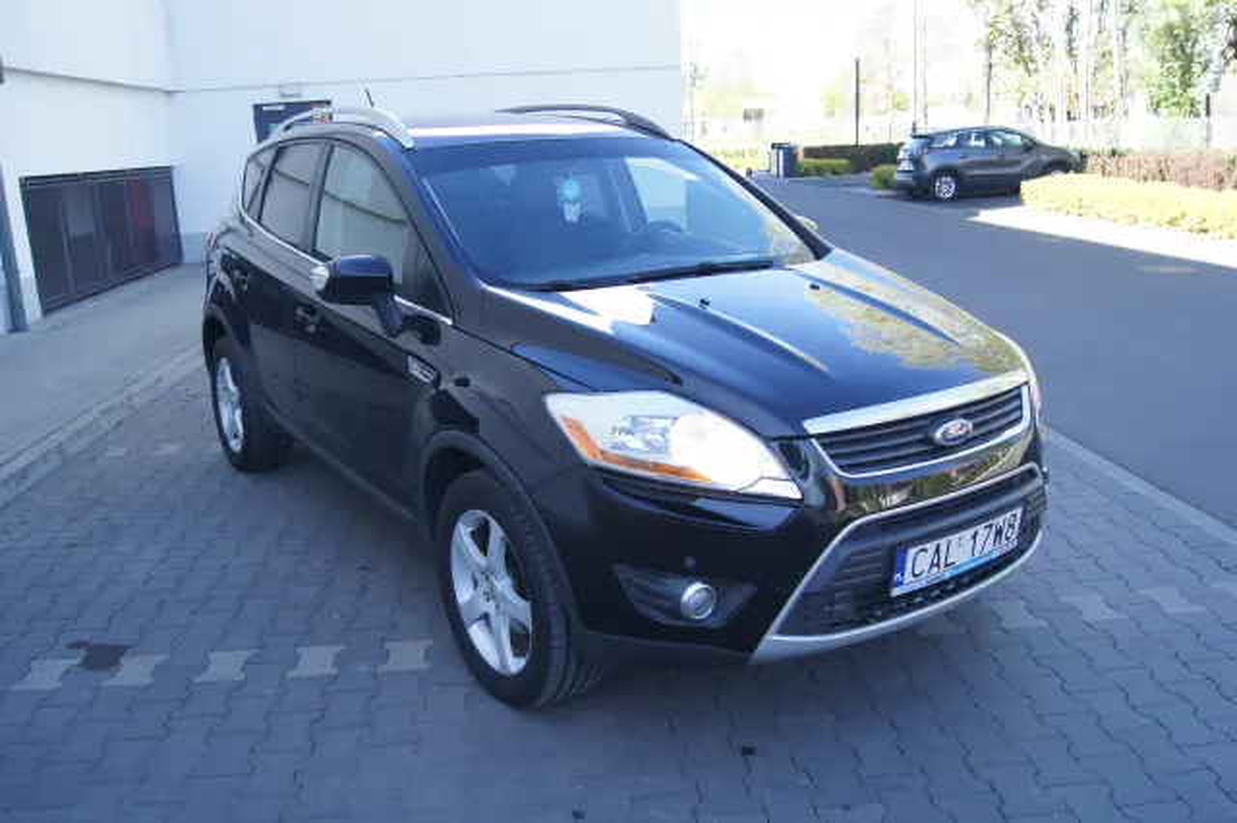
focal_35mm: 30
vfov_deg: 43.6
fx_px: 1030
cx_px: 618
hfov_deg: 62.0
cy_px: 412
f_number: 5
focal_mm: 20
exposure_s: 1/60
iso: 100
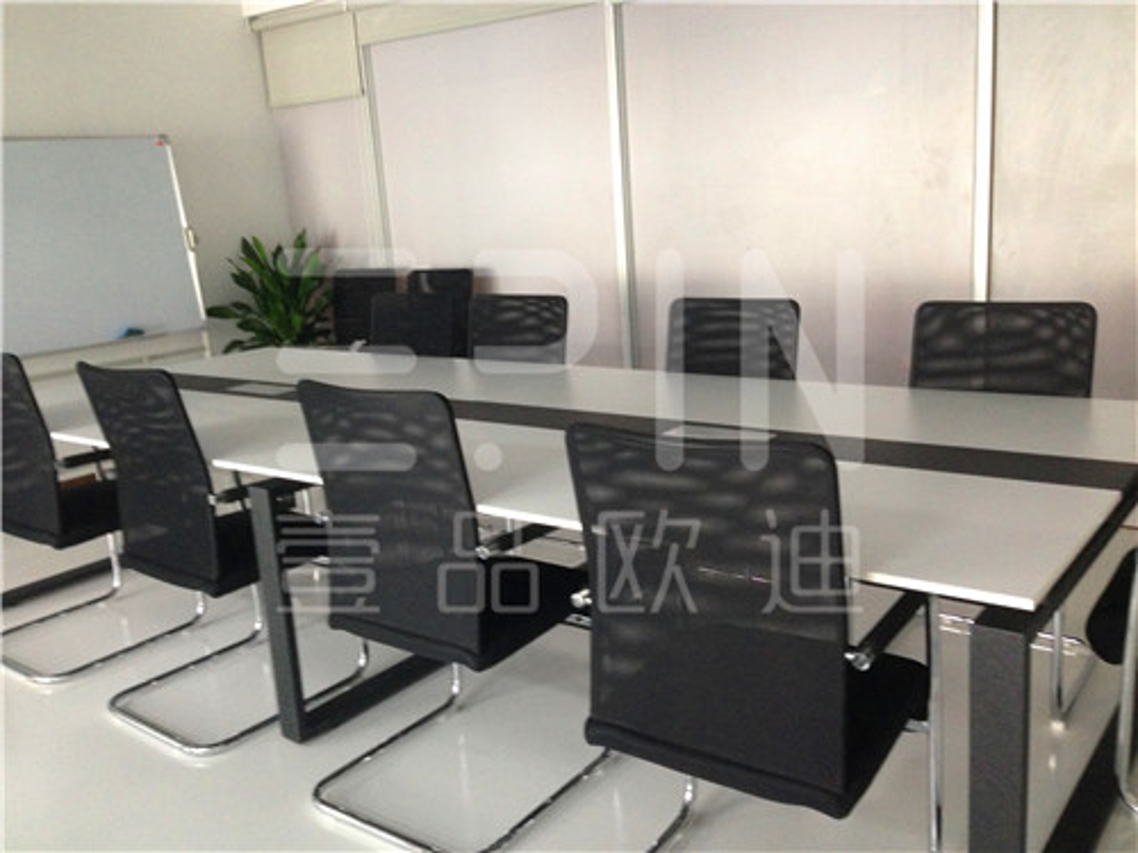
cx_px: 569
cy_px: 426
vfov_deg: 42.9
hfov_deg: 55.4
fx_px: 1085
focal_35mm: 33
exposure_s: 1/20
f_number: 2.4
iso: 200
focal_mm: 4.12
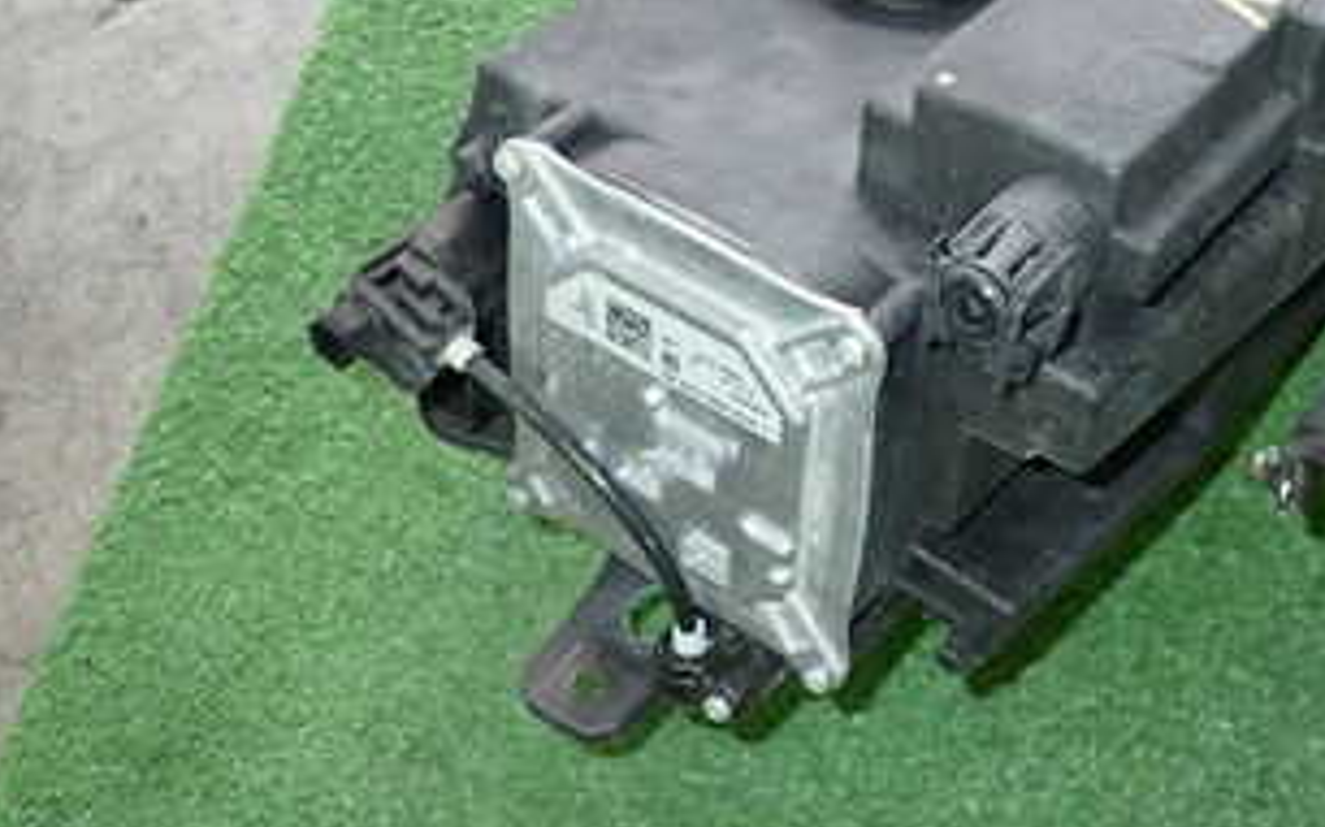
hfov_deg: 36.6
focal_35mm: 52
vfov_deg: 24.4
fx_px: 1877
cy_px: 139
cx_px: 1182
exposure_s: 1/30
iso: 200
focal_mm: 4.5
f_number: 2
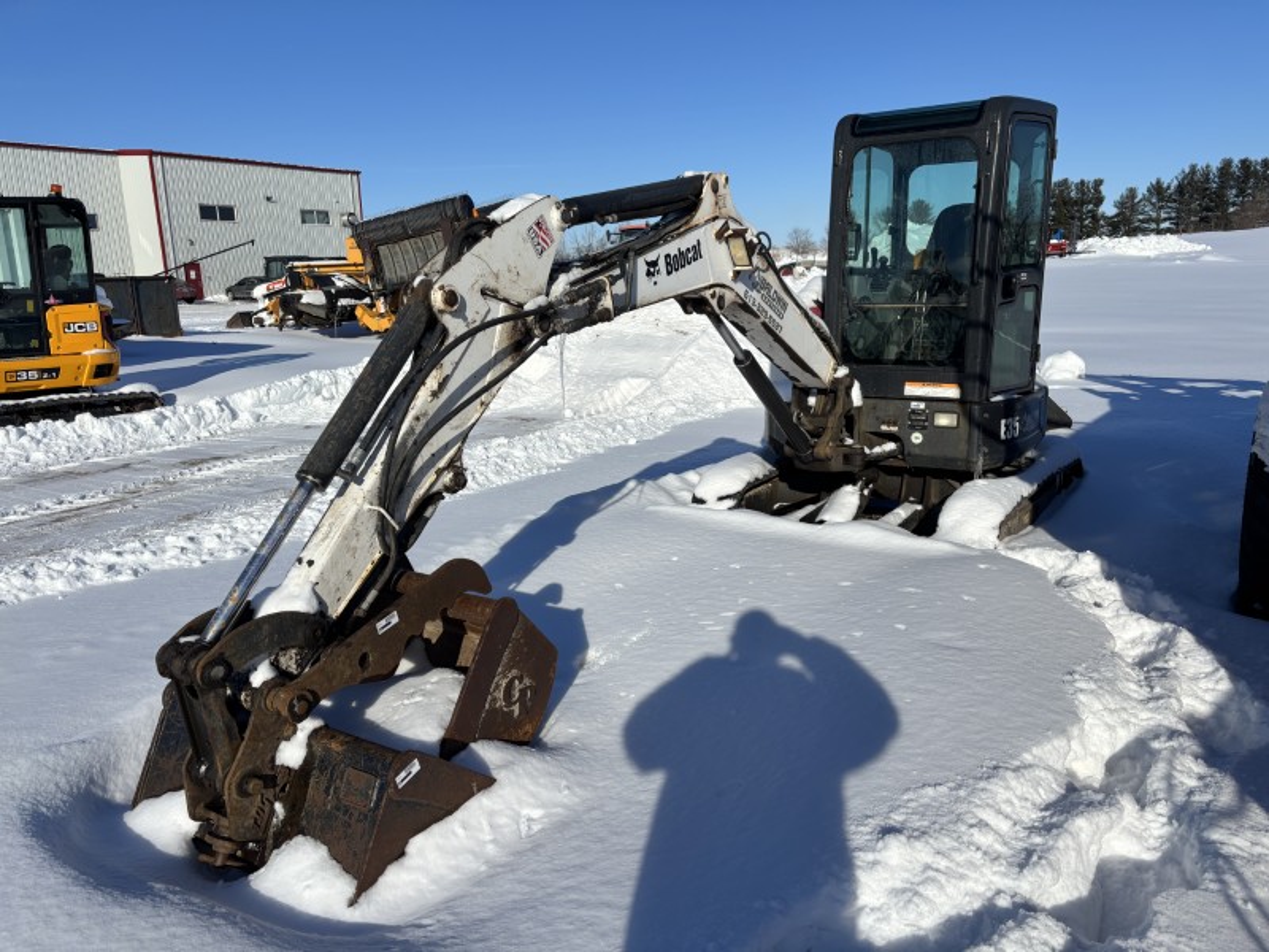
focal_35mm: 26
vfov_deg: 53.1
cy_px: 476
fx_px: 953
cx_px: 634
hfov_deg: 67.3
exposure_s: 1/9091
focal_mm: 5.96
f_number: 1.6
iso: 50
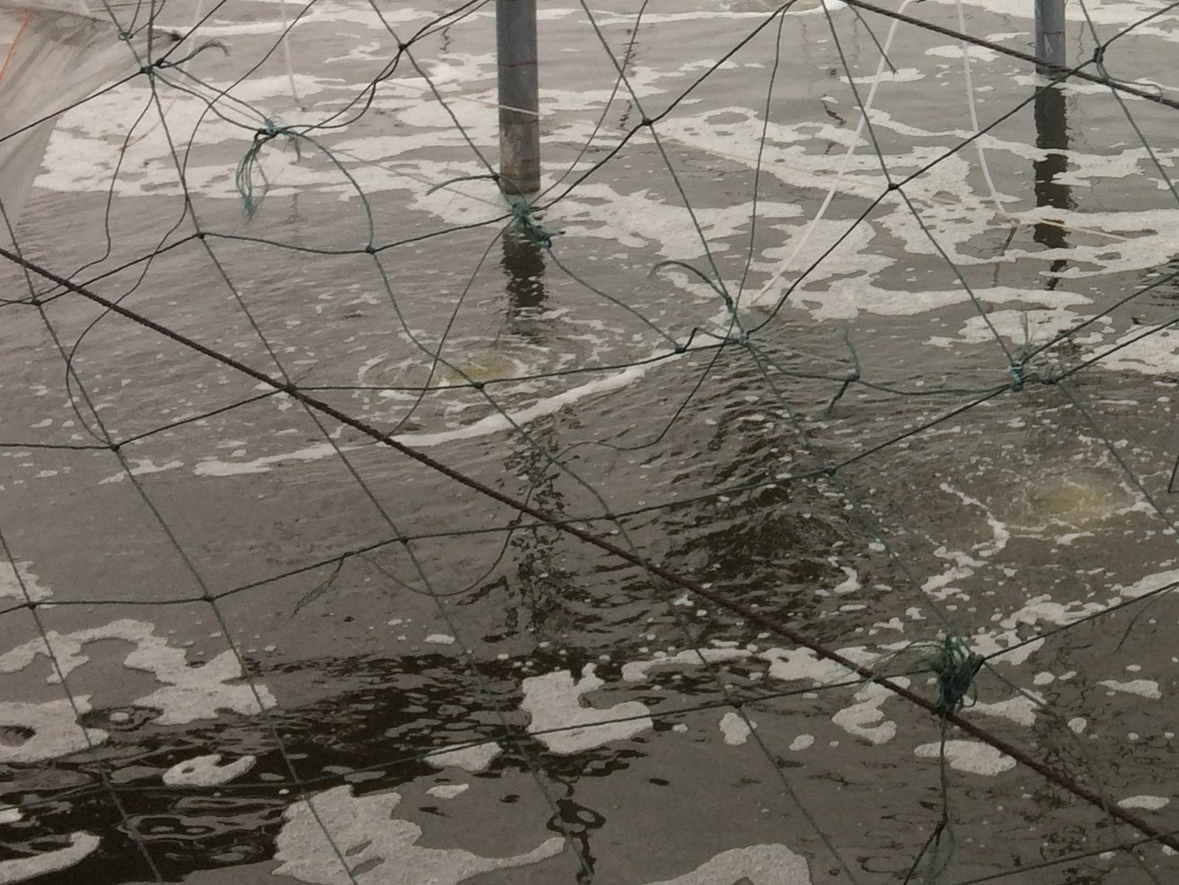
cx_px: 1333
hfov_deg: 25.2
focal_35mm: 71
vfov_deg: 19.9
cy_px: -65
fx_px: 2418
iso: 40
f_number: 2.2
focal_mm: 4.15
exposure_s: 1/100
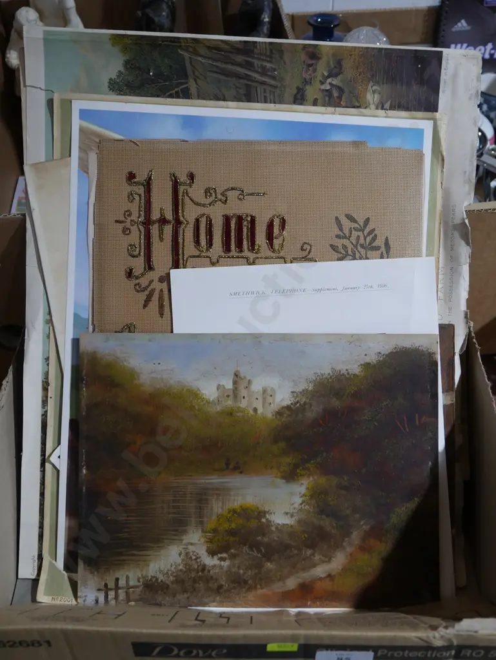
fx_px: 764
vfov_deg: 46.8
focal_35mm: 40
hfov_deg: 36.0
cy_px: 330
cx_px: 248
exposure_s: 1/60
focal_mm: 20
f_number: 4.4
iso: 640
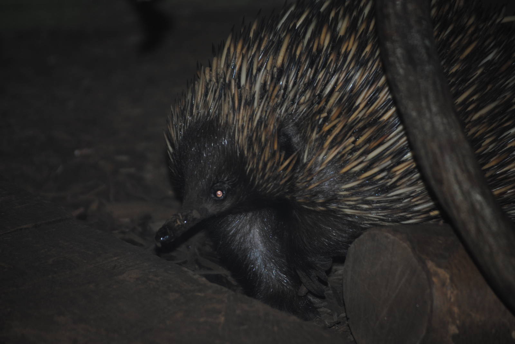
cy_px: 172
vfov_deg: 5.6
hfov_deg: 8.3
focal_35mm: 248
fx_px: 3545
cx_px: 258
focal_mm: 165
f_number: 5.3
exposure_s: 1/60
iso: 200
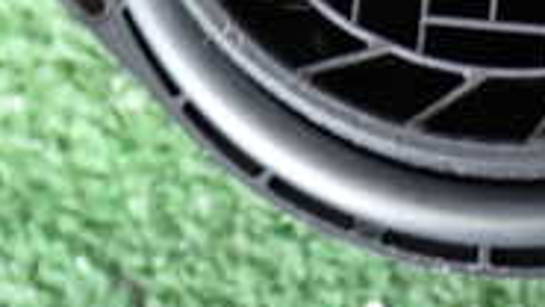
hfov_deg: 15.7
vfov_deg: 8.8
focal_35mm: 134
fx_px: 1936
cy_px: -165
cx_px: 545
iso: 800
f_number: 2.7
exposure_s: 1/25
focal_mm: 6.83
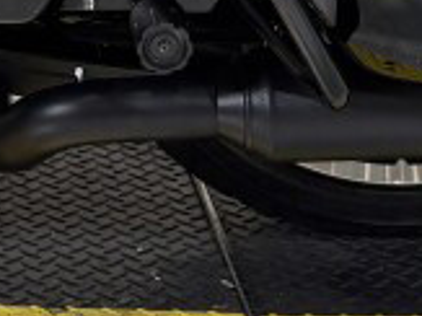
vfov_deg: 7.8
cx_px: -151
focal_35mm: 170
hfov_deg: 11.3
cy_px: -536
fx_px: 2071
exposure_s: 1/120
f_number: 1.6
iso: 50
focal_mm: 5.96
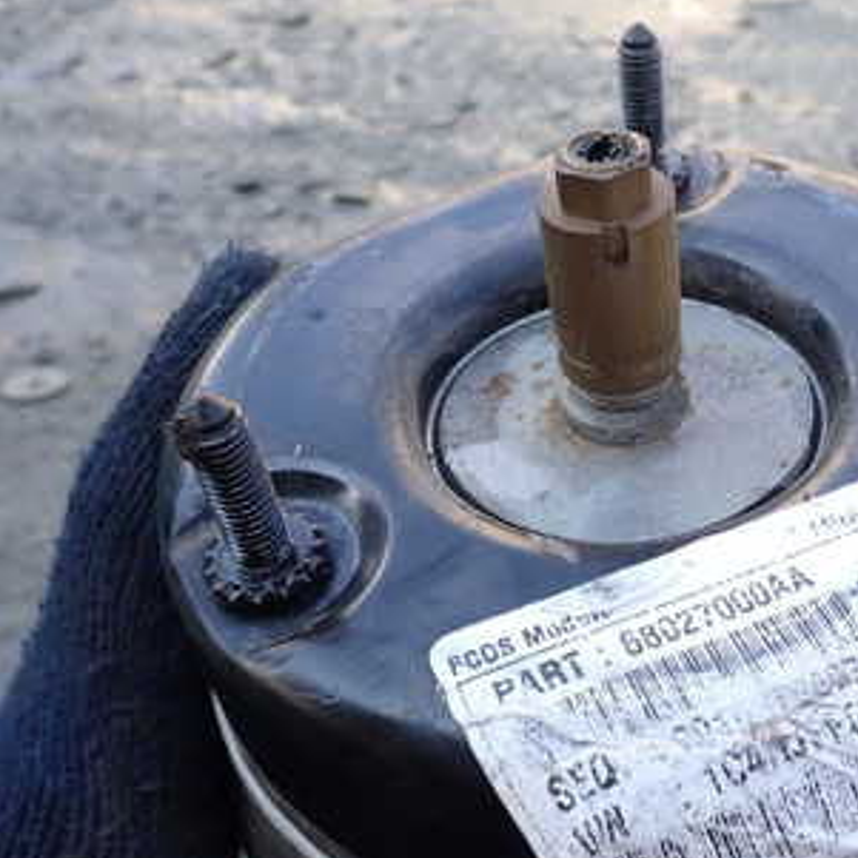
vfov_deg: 38.3
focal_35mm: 44
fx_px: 1234
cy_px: 448
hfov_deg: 37.6
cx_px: 624
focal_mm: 4.5
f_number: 2.8
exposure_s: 1/200
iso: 100
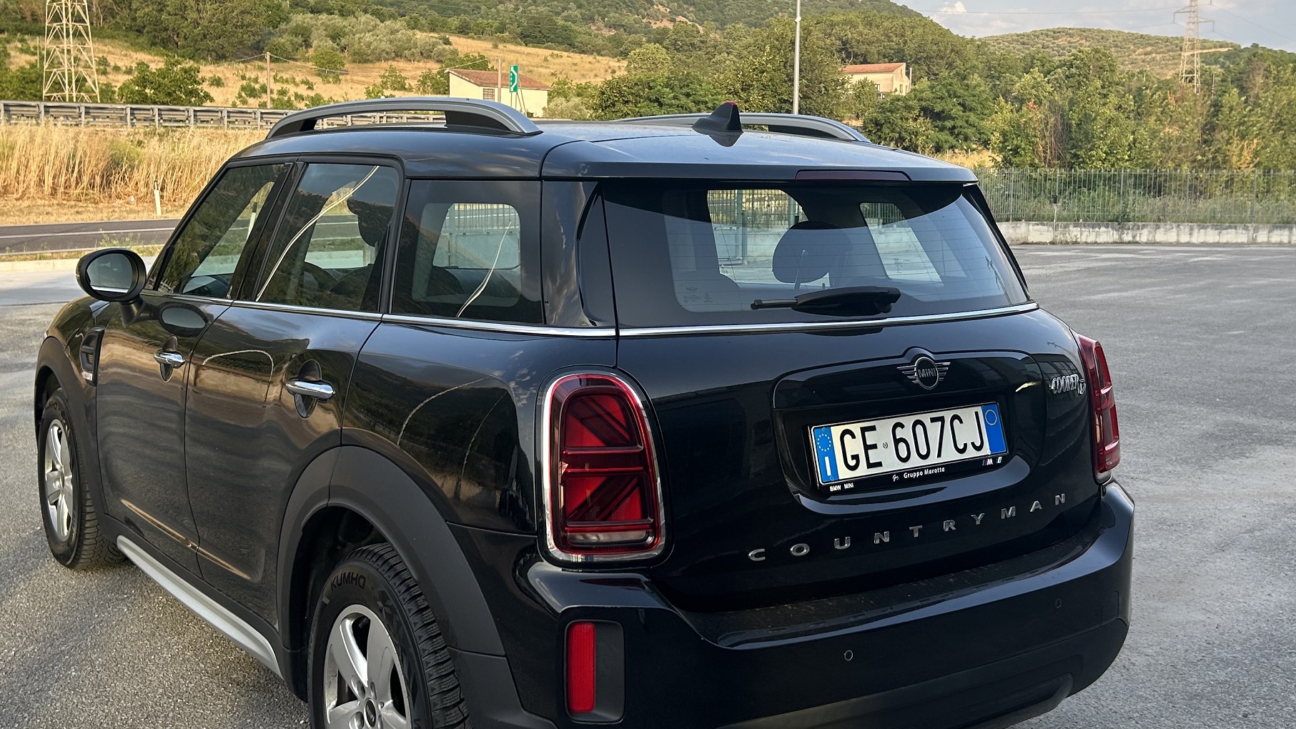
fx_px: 1375
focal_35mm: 40
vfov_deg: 29.7
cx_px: 639
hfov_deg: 50.5
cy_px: 305
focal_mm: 5.7
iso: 50
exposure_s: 1/808
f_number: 1.5
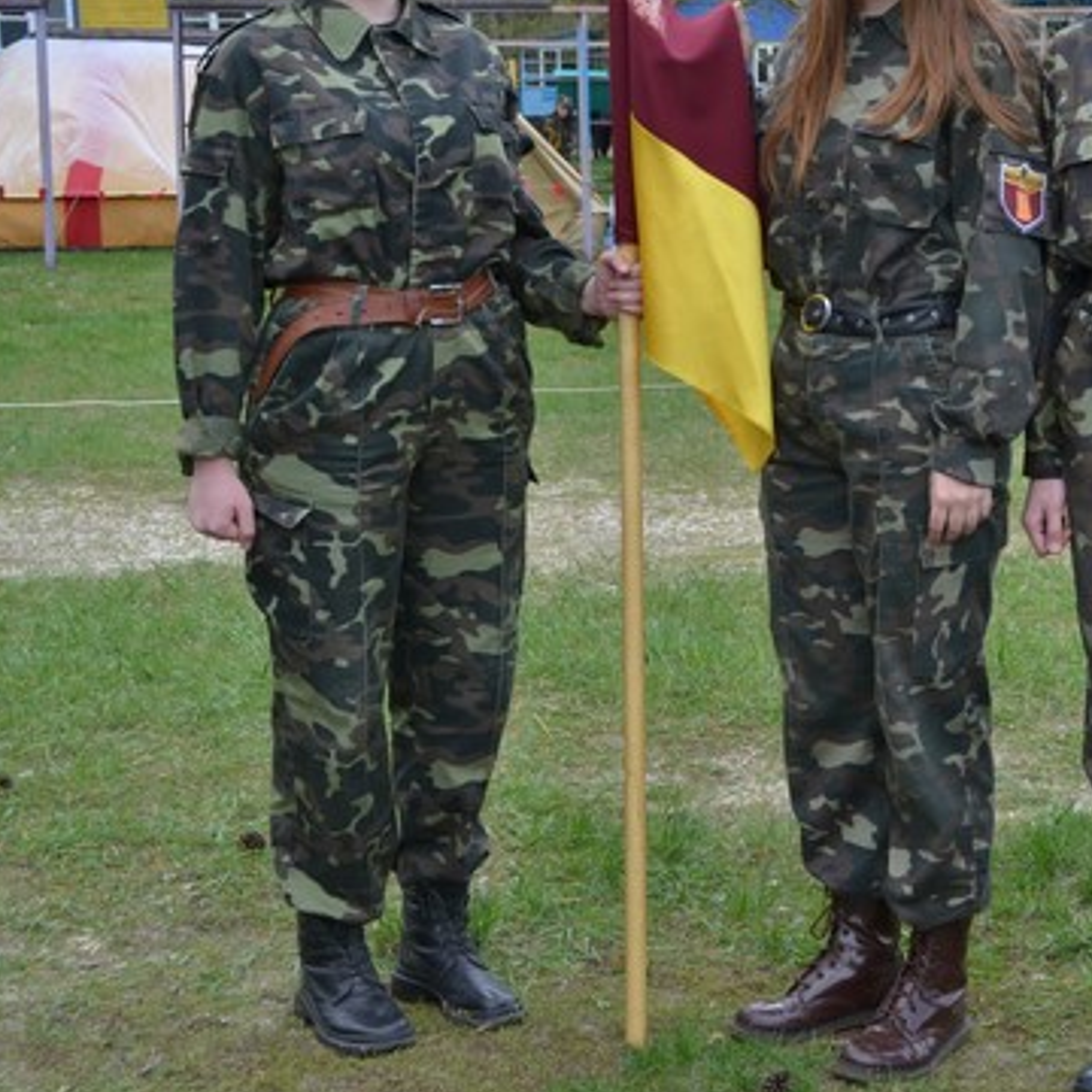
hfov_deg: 24.6
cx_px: 998
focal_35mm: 68
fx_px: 2427
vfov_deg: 25.3
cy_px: 417
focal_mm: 24
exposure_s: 1/320
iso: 200
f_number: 5.6
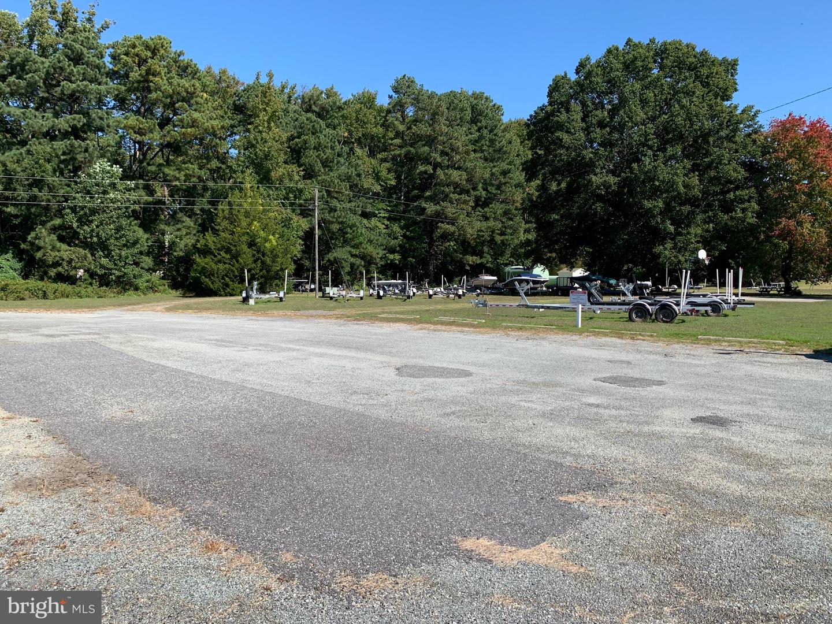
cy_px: 312
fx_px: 625
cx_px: 416
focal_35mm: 26
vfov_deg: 53.1
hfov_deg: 67.3
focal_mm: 4.25
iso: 25
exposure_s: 1/1661
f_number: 1.8
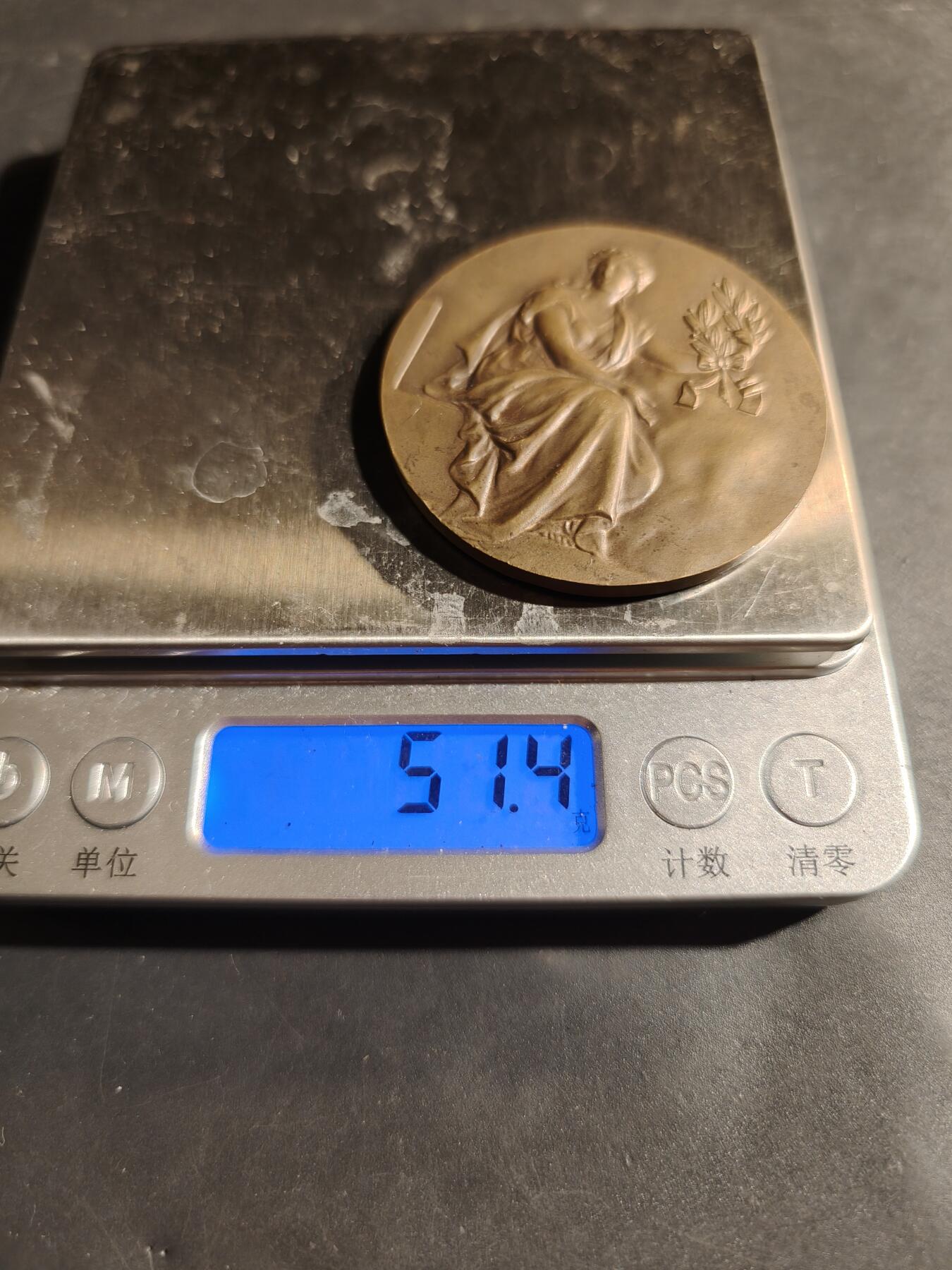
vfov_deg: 73.9
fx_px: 843
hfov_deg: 58.9
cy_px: 635
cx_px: 476
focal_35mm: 23
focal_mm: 6.06
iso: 160
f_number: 1.6
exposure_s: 1/100
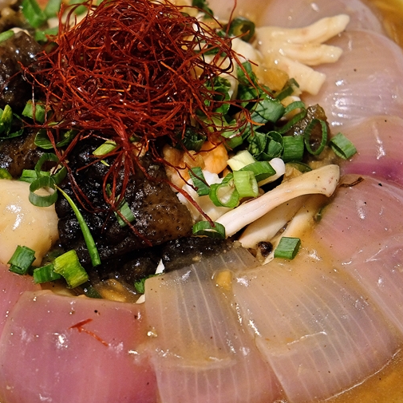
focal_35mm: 128
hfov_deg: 13.5
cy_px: 168
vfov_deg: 13.6
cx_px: 14
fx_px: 1686
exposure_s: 1/30
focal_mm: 50.5
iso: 1000
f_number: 4
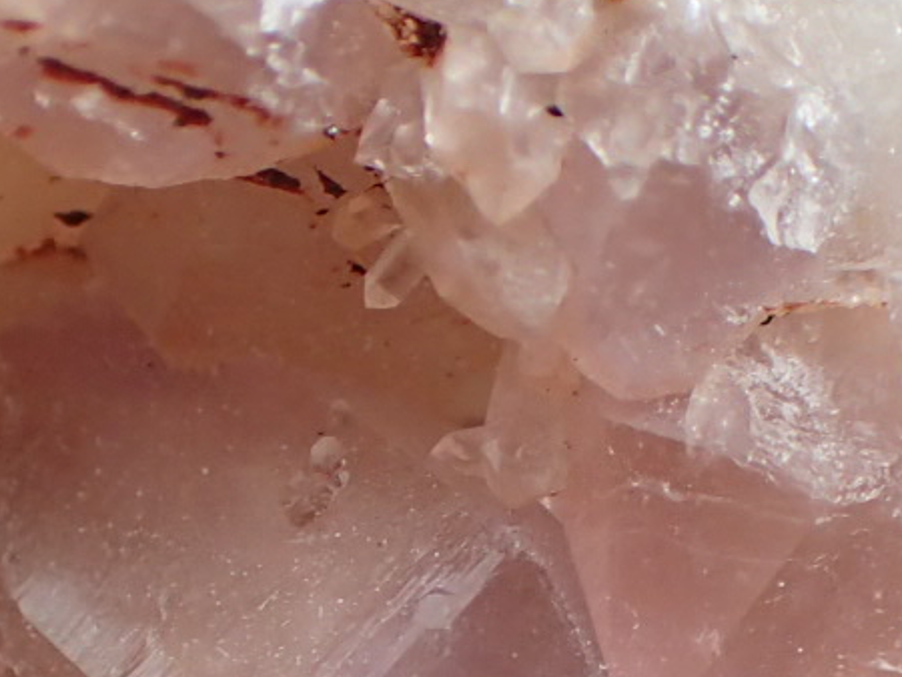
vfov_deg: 9.1
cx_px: 214
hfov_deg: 12.2
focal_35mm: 162
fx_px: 4224
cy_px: 693
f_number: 2.7
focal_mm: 6.86
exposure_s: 1/160
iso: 160
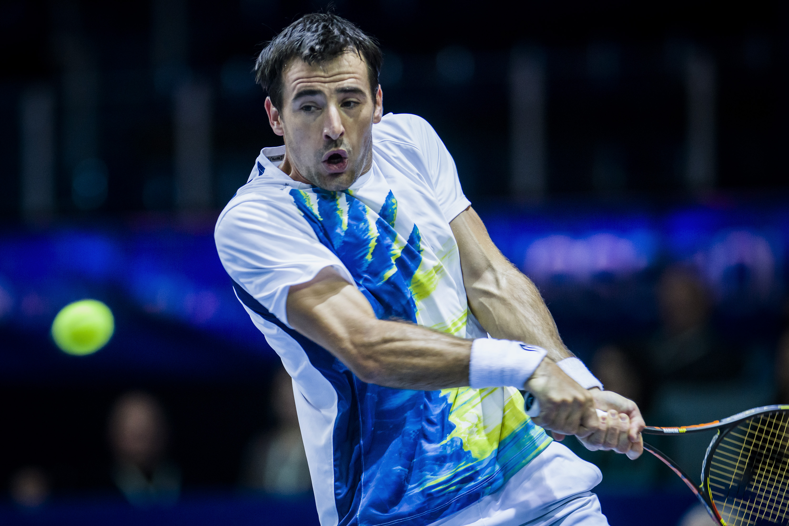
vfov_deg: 4.6
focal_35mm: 300
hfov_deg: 6.9
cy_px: 263
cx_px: 394
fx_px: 6574
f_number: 2.8
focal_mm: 300
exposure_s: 1/640
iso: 2500
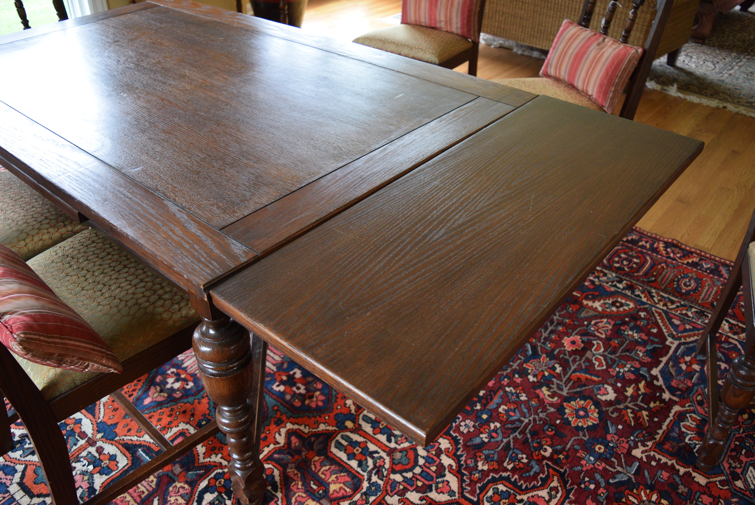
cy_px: 252
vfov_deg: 43.7
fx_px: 630
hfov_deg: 61.9
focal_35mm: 30
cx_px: 378
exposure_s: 1/60
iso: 900
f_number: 3.8
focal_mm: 20
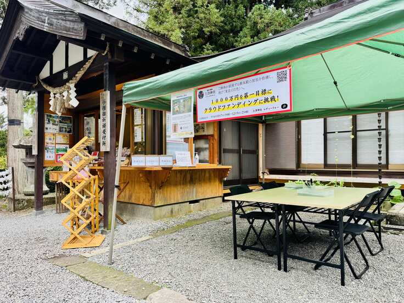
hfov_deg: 71.6
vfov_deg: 56.8
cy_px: 152
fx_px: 280
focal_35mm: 24
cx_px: 202
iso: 64
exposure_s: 1/259
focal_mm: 6.76
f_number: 1.78
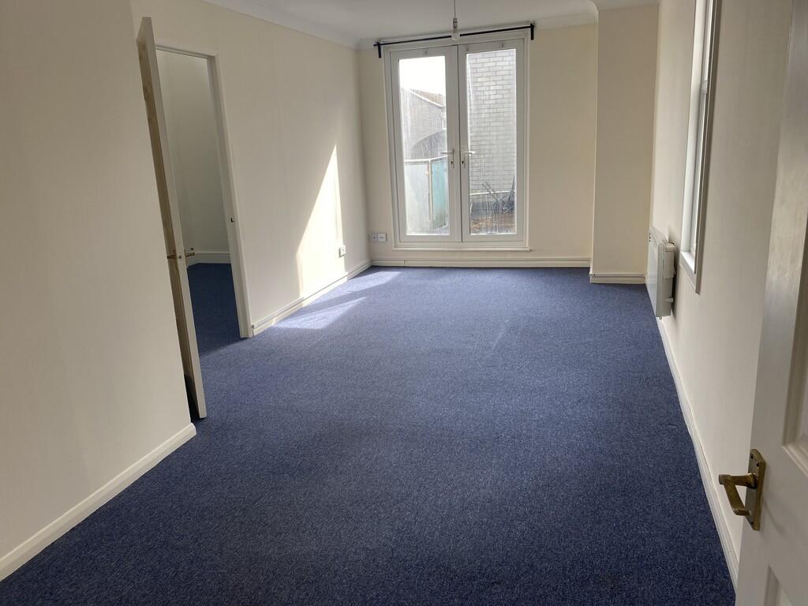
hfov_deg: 67.3
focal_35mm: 26
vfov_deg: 53.1
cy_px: 303
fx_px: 607
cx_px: 404
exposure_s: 1/122
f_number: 1.8
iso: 32
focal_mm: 4.25
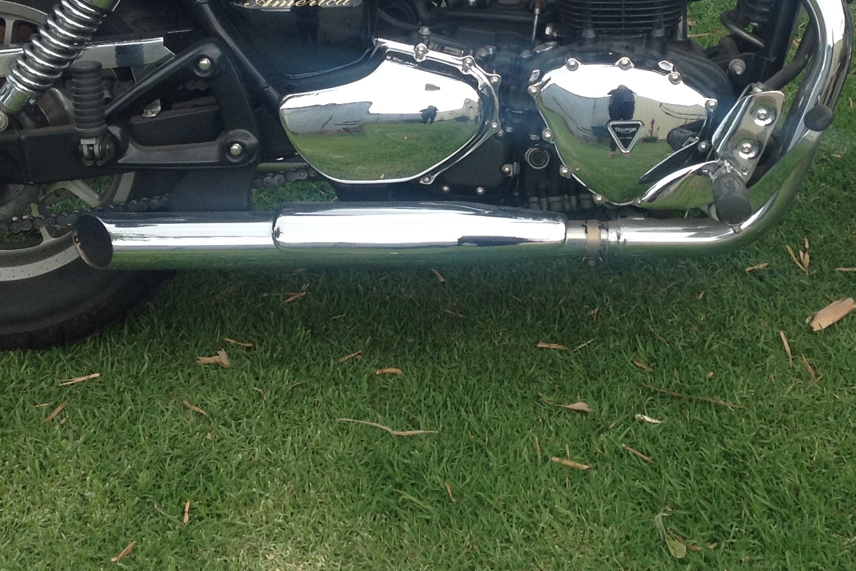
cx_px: 579
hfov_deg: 28.2
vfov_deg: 18.7
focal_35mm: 71
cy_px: 11
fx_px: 1688
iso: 50
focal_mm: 4.28
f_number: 2.4
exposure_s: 1/373
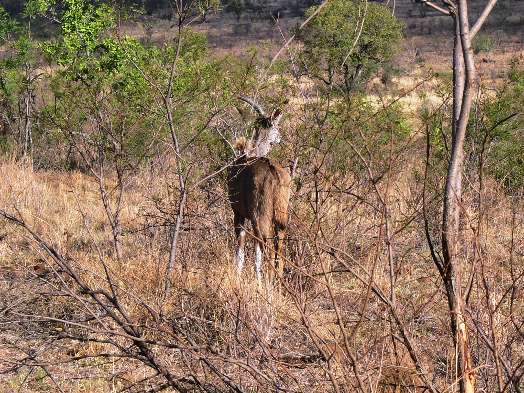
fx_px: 2377
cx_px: 262
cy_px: 196
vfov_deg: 9.5
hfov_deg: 12.6
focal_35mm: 157
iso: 80
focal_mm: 21
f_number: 5.6
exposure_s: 1/250
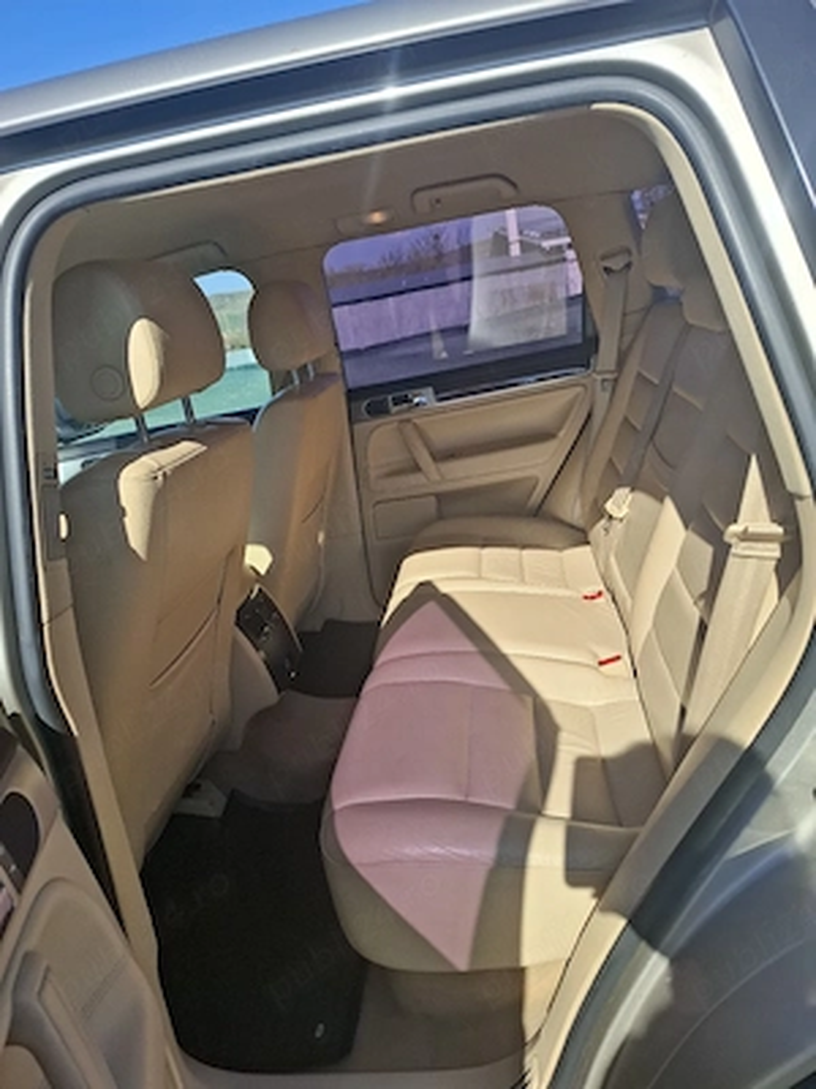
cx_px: 408
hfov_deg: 58.9
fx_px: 723
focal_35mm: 23
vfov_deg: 73.9
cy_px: 544
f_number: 1.8
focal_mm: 5.54
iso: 50
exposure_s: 1/1667
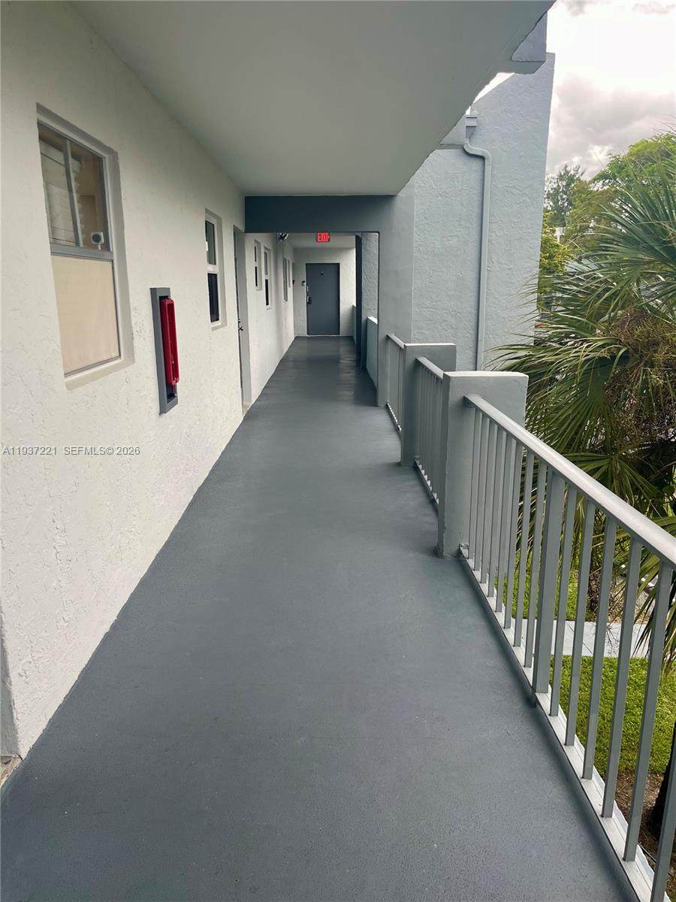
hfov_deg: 54.9
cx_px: 338
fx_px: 651
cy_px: 451
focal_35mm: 25
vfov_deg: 69.4
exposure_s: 1/121
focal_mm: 5.1
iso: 40
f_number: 1.6
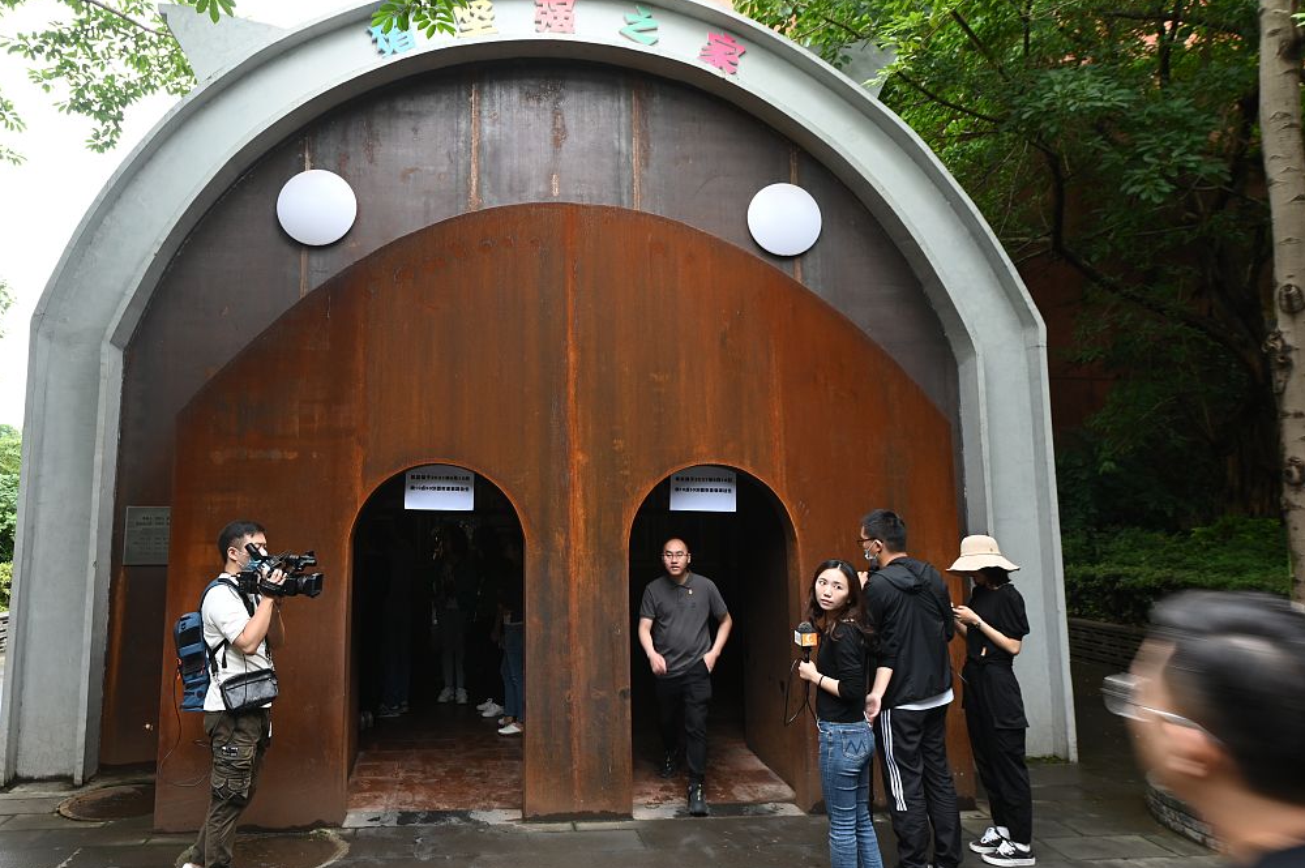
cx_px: 529
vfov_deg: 53.0
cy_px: 402
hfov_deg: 73.1
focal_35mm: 24
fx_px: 869
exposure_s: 1/40
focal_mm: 20
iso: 250
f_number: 8
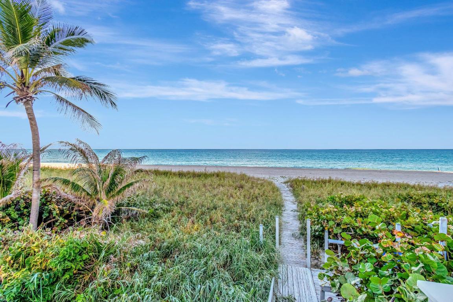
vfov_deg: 77.3
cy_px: 151
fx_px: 189
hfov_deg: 100.4
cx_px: 226
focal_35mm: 15
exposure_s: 1/1250
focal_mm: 10
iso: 1000
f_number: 8
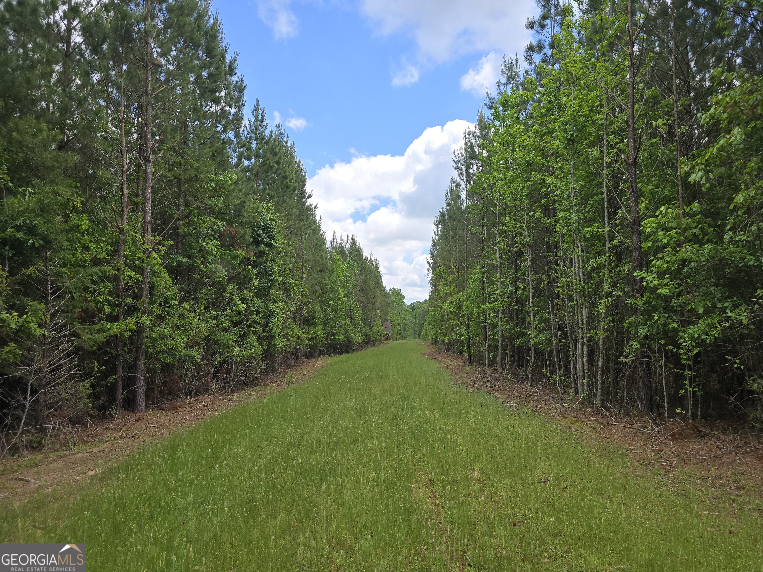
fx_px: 507
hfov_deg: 73.9
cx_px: 382
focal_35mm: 23
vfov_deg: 58.9
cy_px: 286
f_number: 1.7
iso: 12
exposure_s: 1/588
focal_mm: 6.3
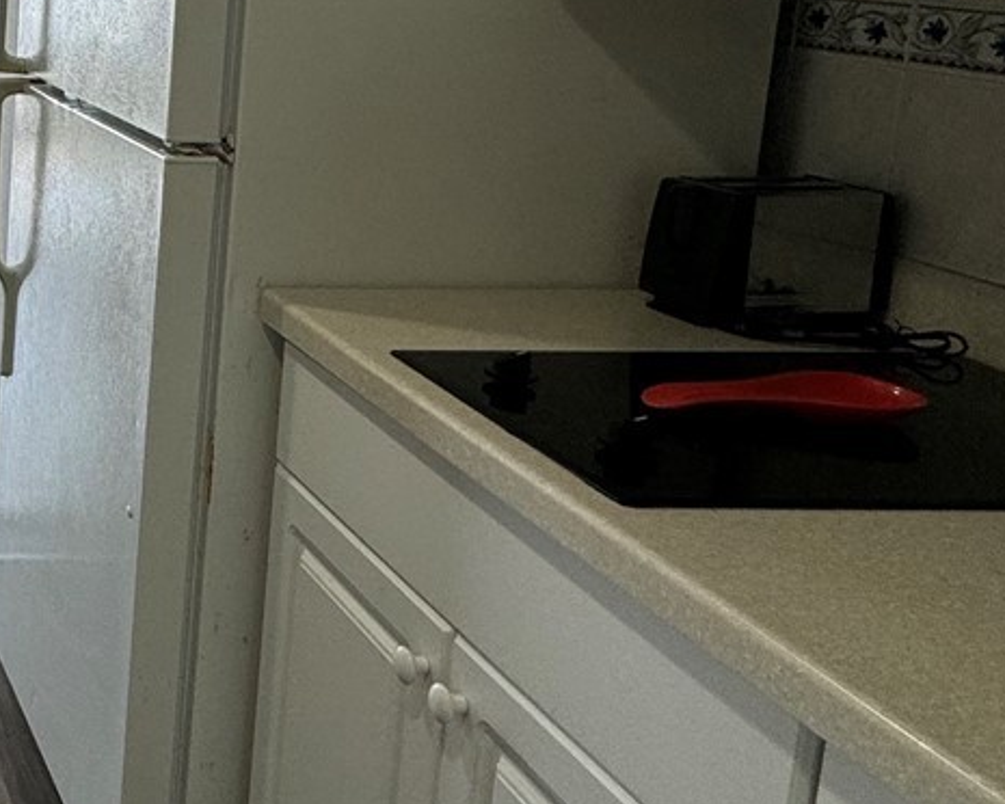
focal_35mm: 47
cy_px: 123
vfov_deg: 31.0
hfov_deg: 31.0
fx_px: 1398
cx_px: -294
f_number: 2.2
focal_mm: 2.22
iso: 80
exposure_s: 1/120
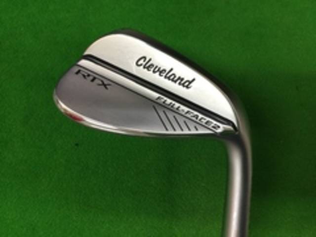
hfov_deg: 58.4
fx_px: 283
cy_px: 118
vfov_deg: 45.4
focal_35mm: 31
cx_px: 158
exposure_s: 1/30
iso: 80
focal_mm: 3.3
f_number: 2.4
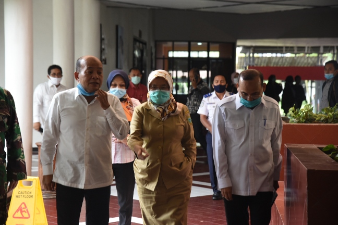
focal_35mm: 92
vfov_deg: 14.9
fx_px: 864
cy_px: 112
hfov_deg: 22.1
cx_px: 169
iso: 1600
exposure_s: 1/60
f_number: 5.6
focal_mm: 92
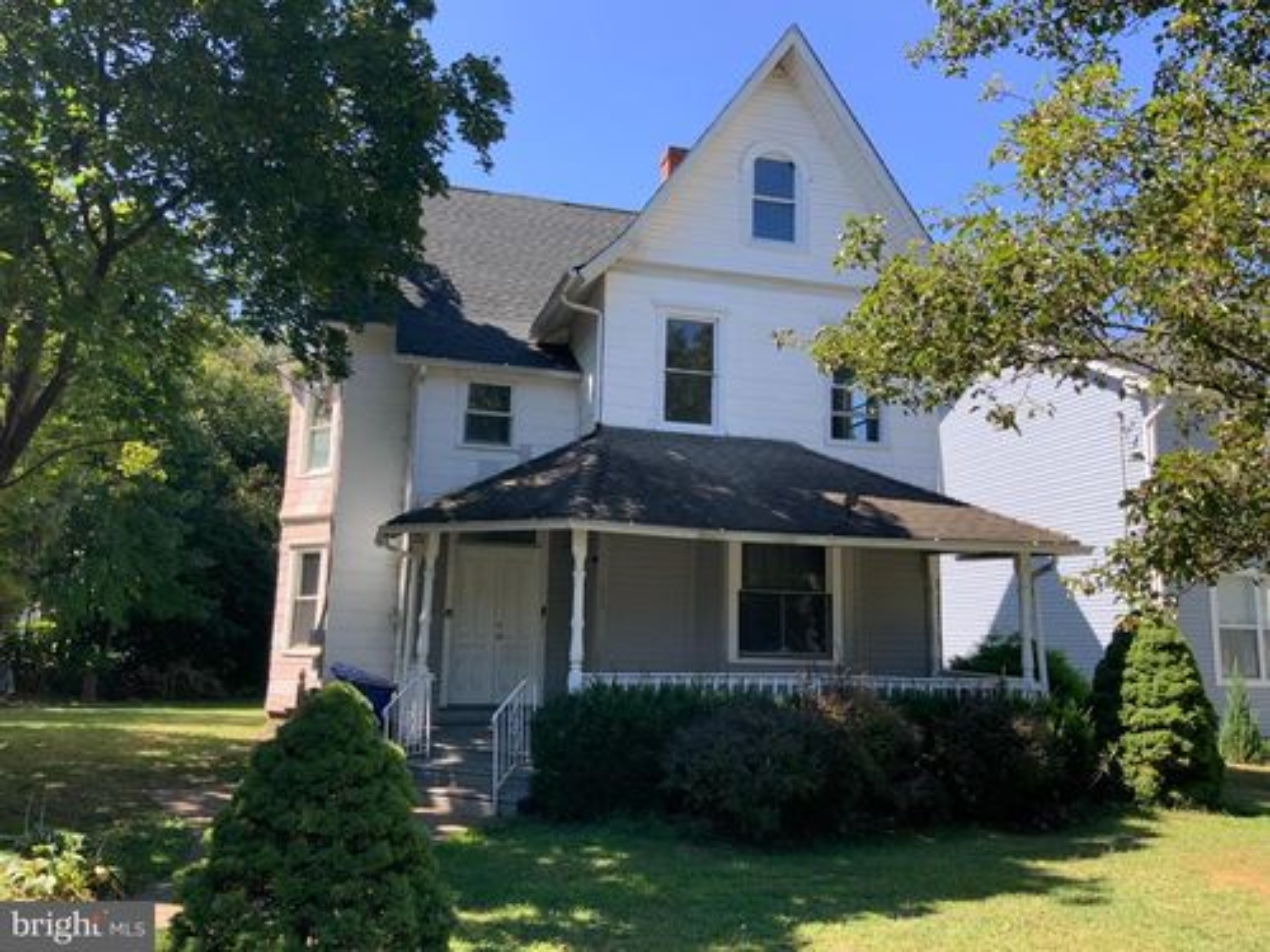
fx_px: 1064
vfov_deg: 48.2
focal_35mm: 29
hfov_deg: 61.7
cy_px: 476
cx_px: 635
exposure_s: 1/514
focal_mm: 3
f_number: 1.8
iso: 16
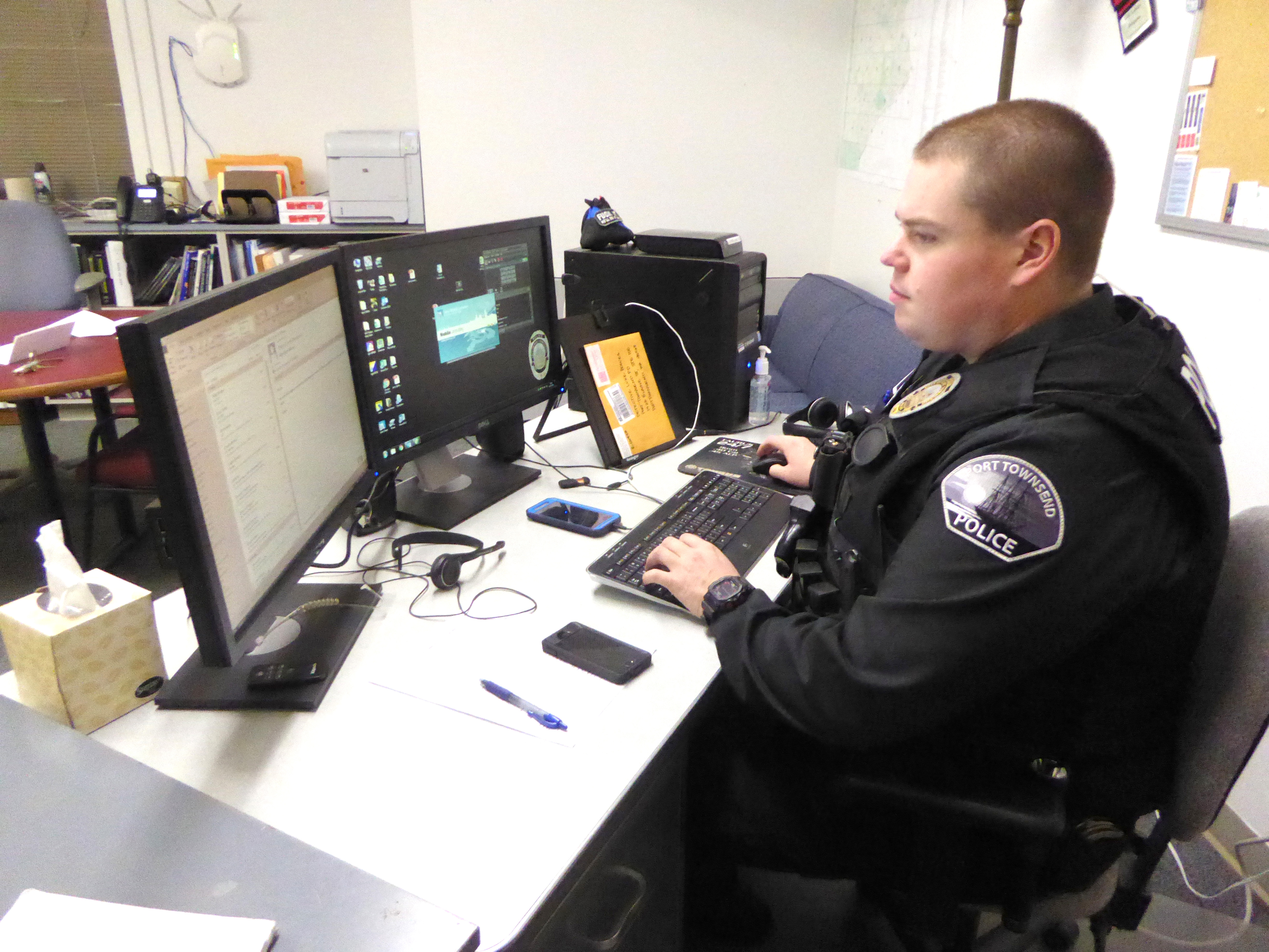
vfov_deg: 54.9
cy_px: 476
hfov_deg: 69.4
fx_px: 916
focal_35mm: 25
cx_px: 634
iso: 1600
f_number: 3.3
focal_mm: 4.3
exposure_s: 1/50
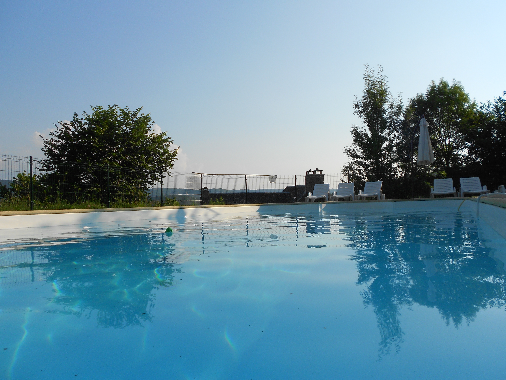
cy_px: 190
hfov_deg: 67.3
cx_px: 253
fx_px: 380
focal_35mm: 26
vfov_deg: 53.1
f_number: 3.2
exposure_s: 1/1250
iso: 80
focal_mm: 4.6
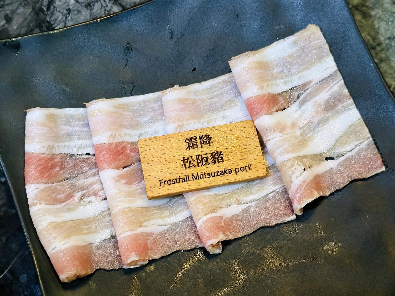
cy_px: 148
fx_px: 548
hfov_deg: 39.7
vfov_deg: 30.3
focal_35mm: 48
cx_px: 198
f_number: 1.78
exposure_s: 1/40
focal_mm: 6.86
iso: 320
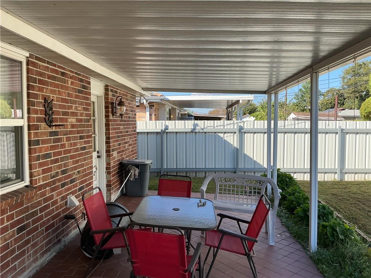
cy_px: 139
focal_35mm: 29
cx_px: 186
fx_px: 311
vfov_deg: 48.2
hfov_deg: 61.7
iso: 25
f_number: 1.8
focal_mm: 3
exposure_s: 1/509
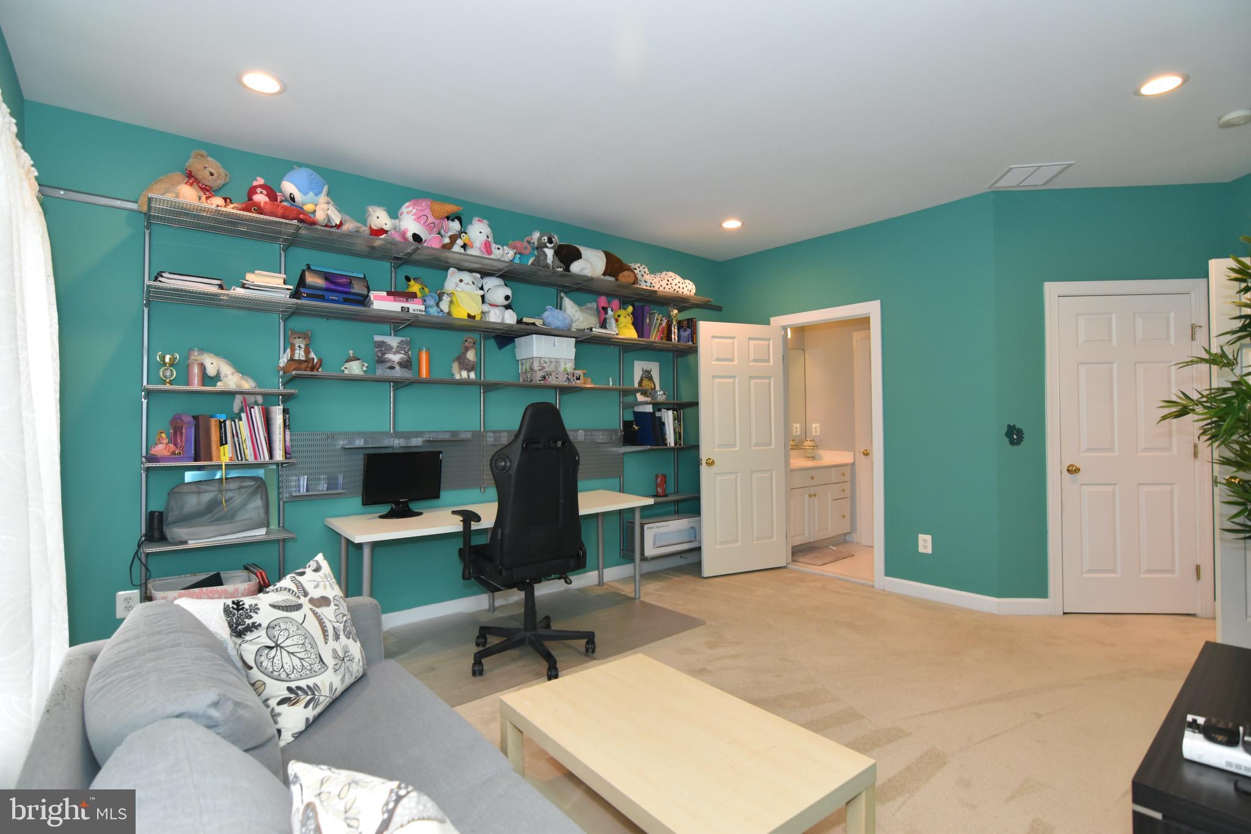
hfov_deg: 95.0
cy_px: 417
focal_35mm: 16
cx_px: 626
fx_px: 573
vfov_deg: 72.0
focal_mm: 11
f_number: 4.5
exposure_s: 1/80
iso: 800
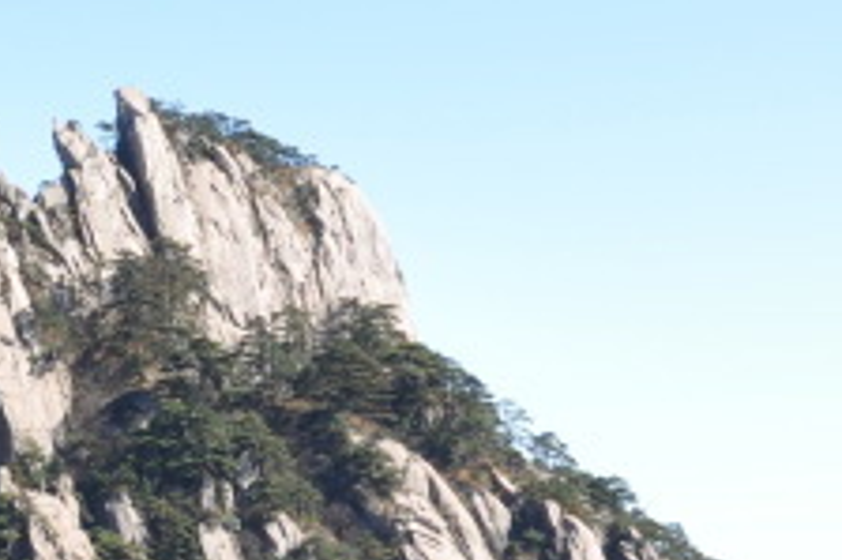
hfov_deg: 14.6
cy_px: 688
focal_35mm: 137
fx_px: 3202
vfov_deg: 9.8
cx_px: -90
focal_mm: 20
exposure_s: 1/250
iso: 200
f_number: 8
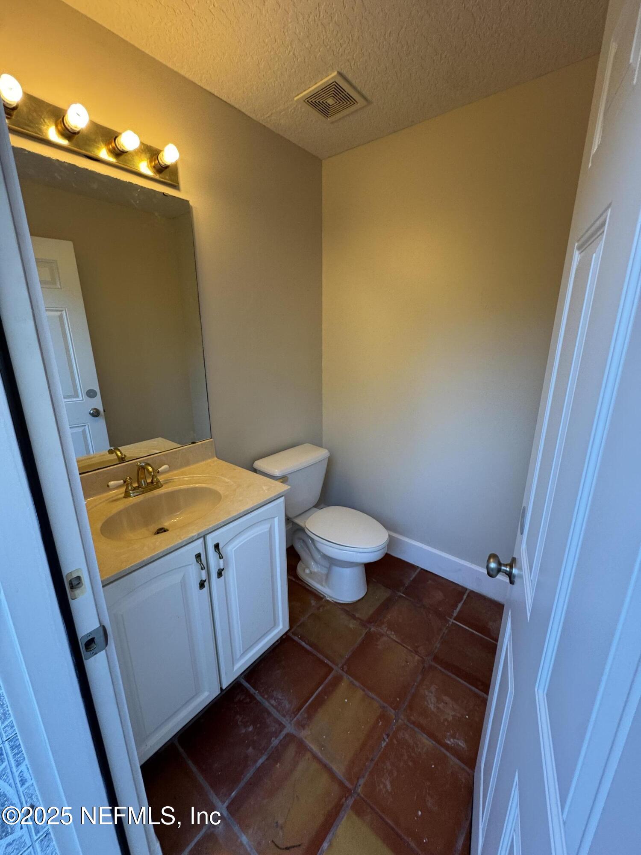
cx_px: 320
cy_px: 428
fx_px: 346
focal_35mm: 14
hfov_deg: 85.7
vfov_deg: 102.1
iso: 160
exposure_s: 1/120
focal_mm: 2.22
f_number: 2.2
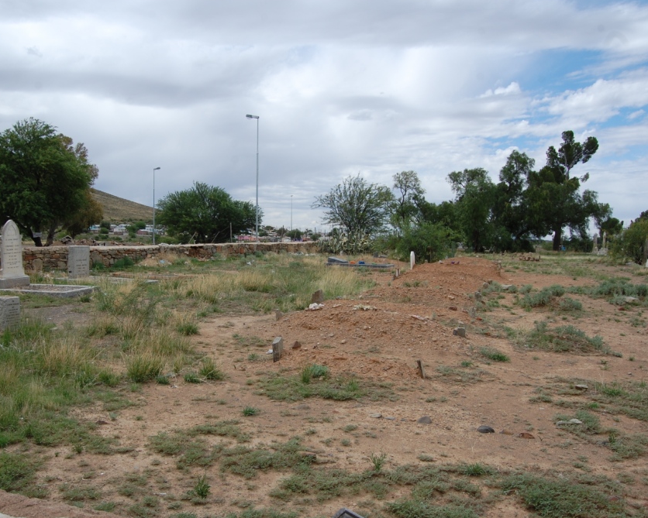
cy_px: 261
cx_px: 266
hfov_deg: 56.8
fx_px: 595
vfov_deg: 47.1
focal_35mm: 31
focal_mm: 18
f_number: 9
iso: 200
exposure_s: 1/320
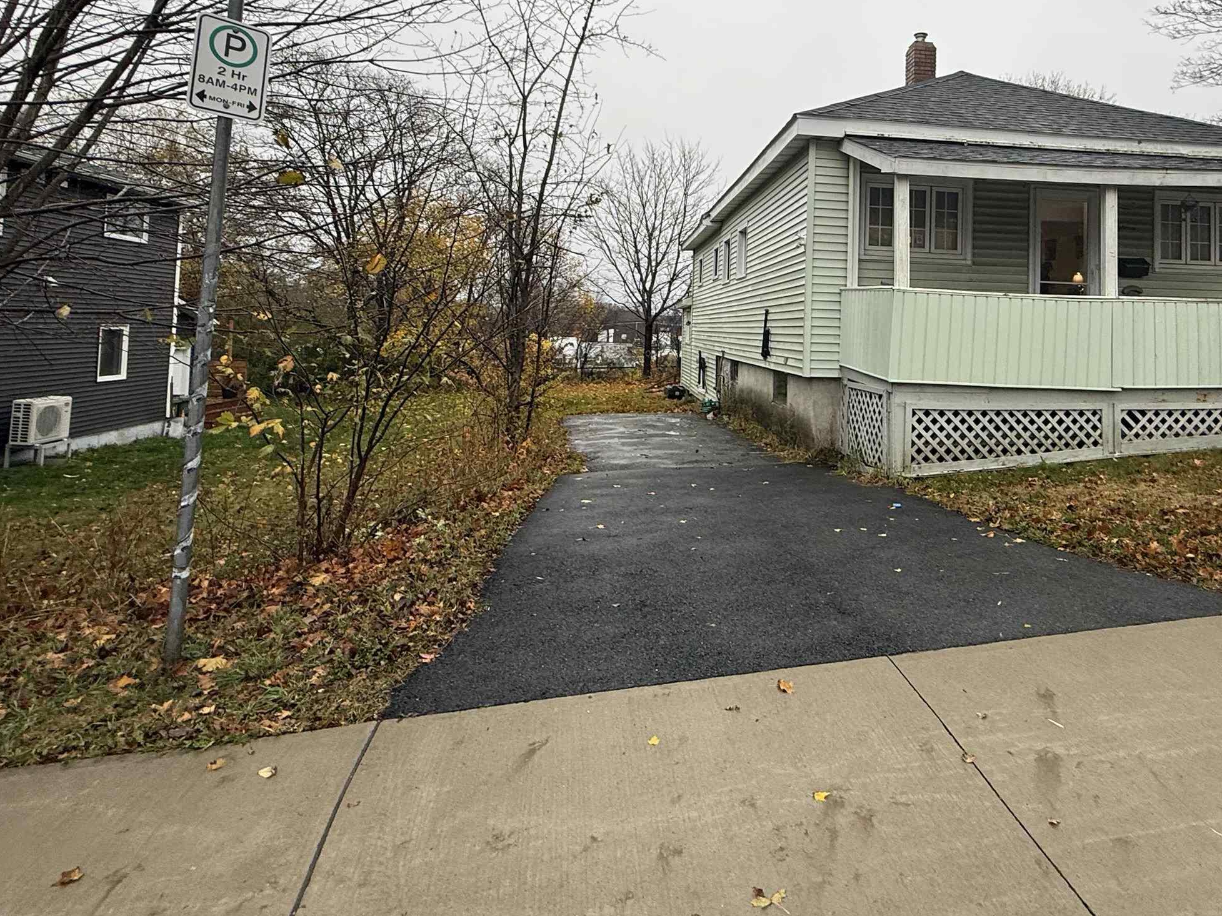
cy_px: 298
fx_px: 777
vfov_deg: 59.5
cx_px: 727
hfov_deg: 75.6
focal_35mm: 22
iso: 80
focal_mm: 2.22
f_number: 2.2
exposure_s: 1/99
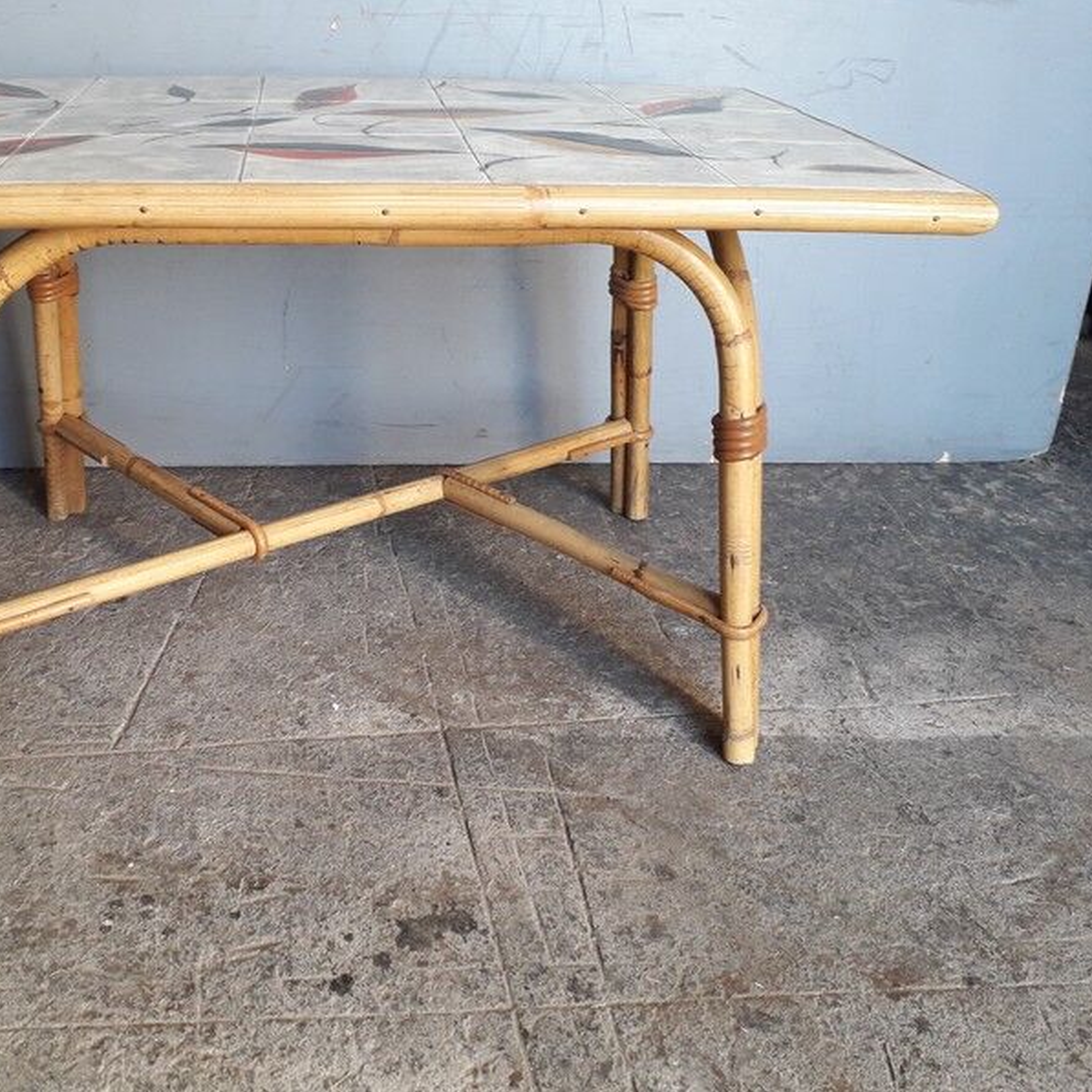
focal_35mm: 32
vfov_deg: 51.1
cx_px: 371
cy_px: 547
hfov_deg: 50.3
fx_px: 1142
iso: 64
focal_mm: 3.6
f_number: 1.9
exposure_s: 1/50
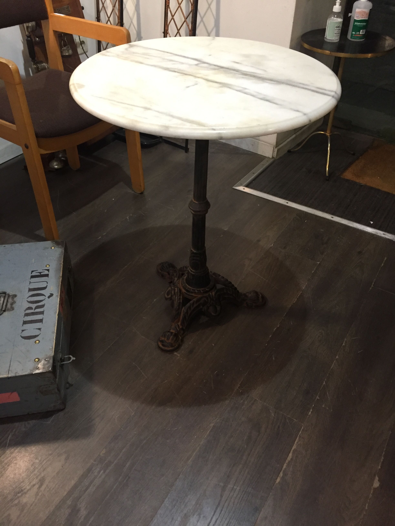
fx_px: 441
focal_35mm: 29
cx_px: 198
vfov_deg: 61.7
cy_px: 263
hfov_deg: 48.2
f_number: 2.2
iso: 200
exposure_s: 1/33
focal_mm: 4.15
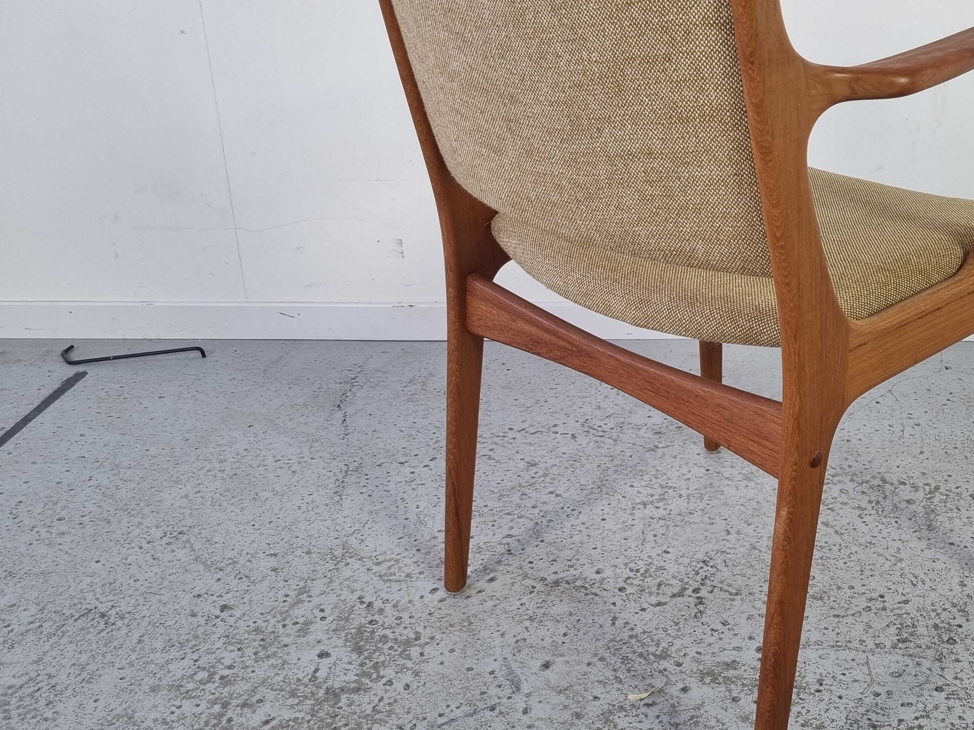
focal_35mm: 40
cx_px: 707
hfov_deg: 45.5
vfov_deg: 35.8
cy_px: 273
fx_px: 1126
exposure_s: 1/124
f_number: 1.8
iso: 50
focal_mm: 5.4
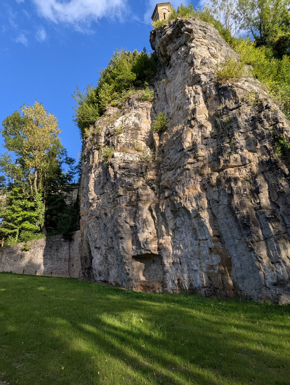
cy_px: 196
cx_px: 139
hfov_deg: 68.8
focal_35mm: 19
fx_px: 212
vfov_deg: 84.6
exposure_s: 1/1021
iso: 66
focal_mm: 2.35
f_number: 2.2
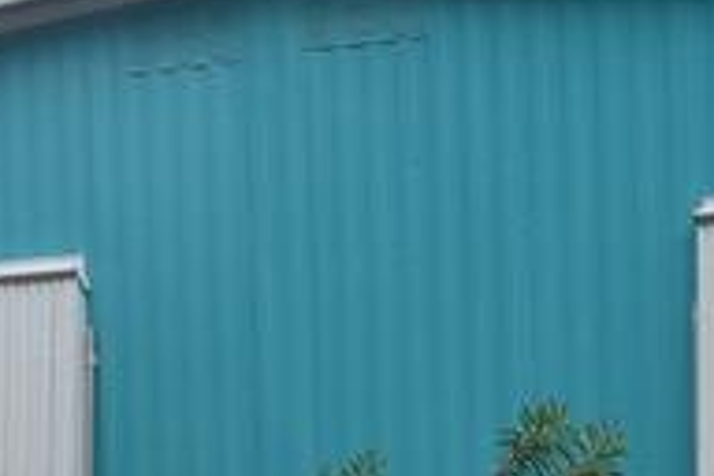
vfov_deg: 9.4
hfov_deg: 13.9
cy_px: 617
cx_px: -86
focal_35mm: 144
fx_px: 2856
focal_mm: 18
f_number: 8
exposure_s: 1/200
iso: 100
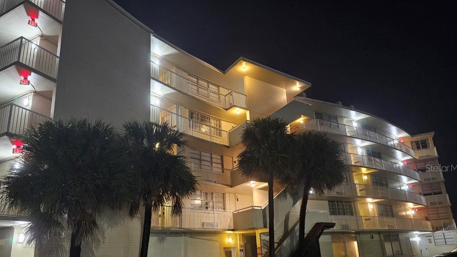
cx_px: 232
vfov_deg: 43.9
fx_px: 315
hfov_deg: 71.9
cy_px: 168
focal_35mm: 26
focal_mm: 6.3
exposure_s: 1/24
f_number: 1.7
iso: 800
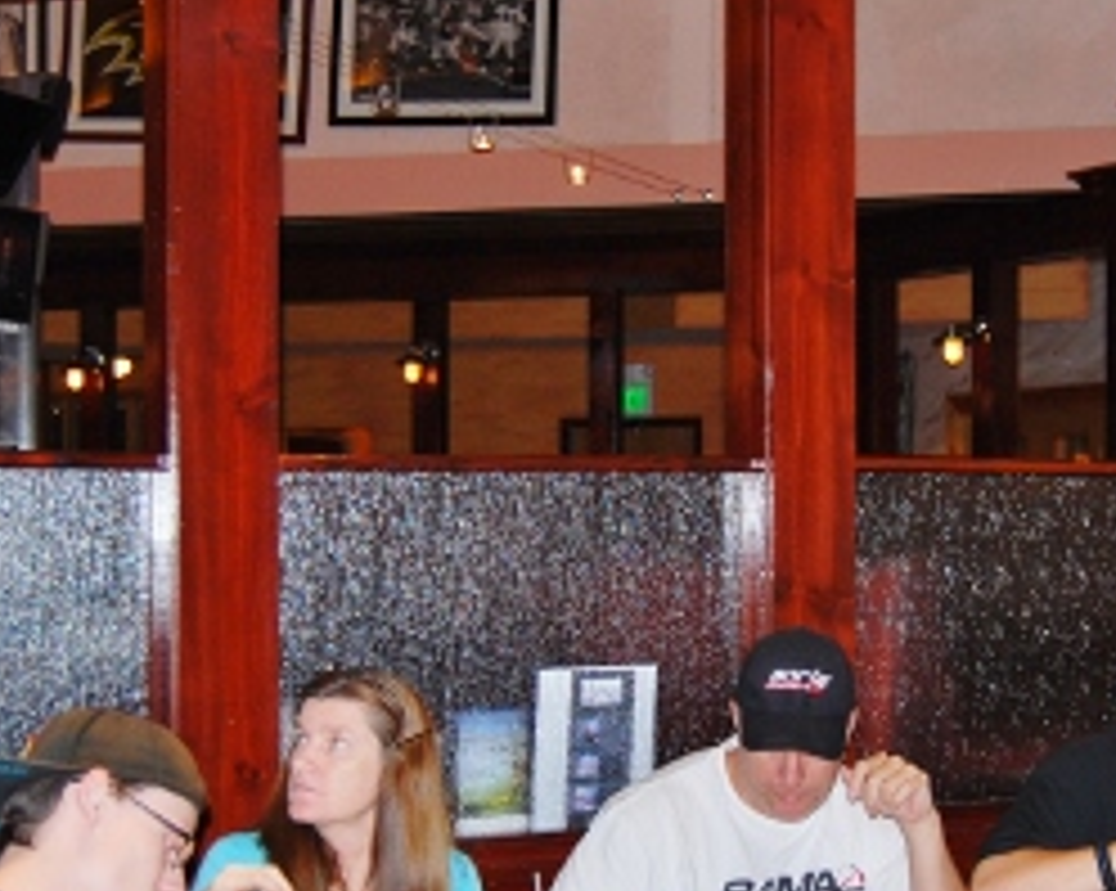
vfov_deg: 19.1
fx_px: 2640
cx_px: 657
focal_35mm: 80
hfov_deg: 23.8
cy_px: 554
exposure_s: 1/60
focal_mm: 22
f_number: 3.8
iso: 200
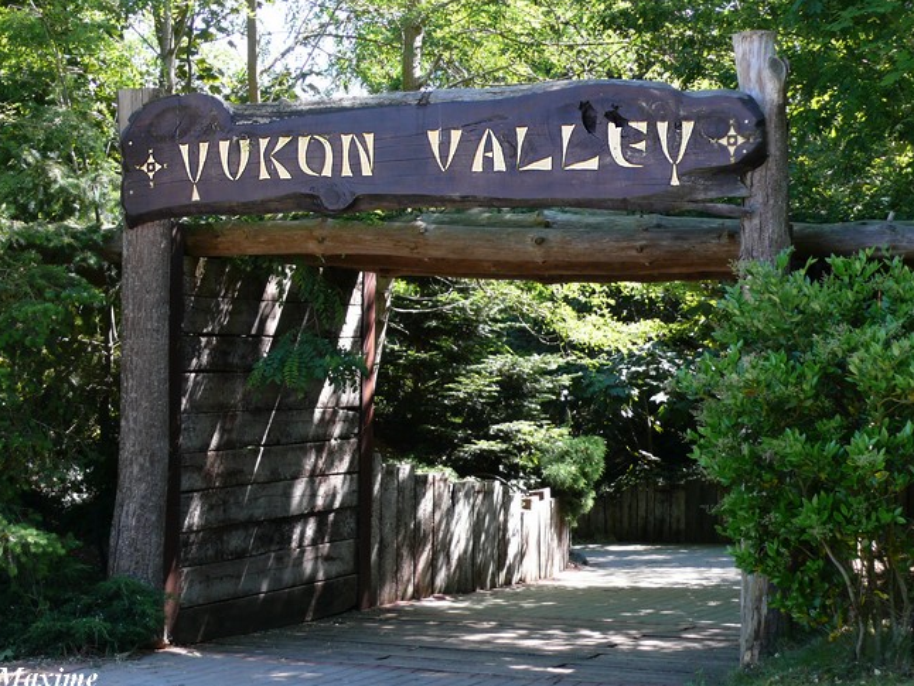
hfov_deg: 25.6
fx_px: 2007
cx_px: 456
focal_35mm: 76
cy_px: 342
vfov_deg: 19.4
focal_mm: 11.4
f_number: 3.2
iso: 100
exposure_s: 1/100
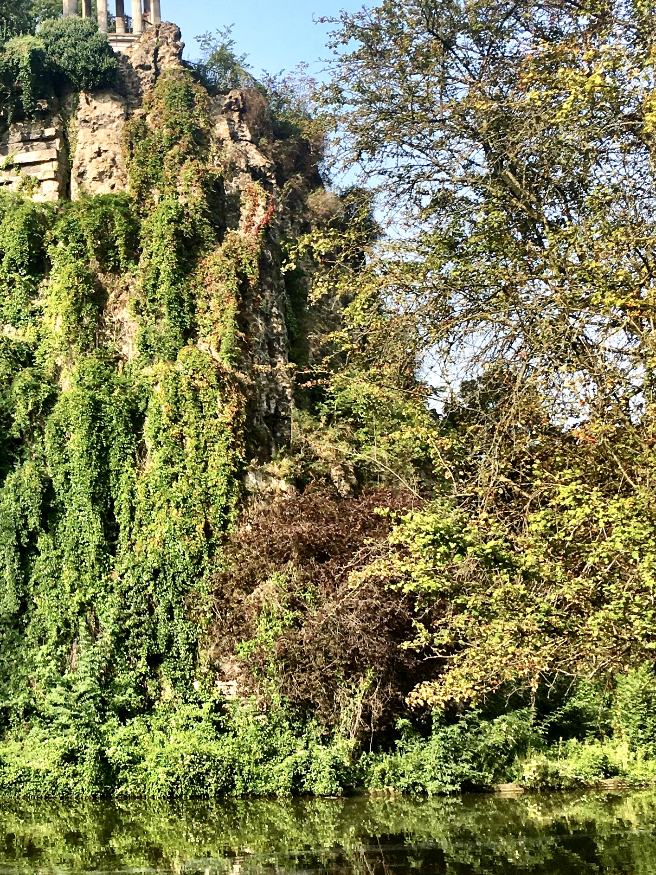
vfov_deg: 31.0
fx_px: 1567
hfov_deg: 22.6
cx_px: -26
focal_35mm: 62
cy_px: 297
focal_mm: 4.15
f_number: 2.2
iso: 25
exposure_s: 1/777
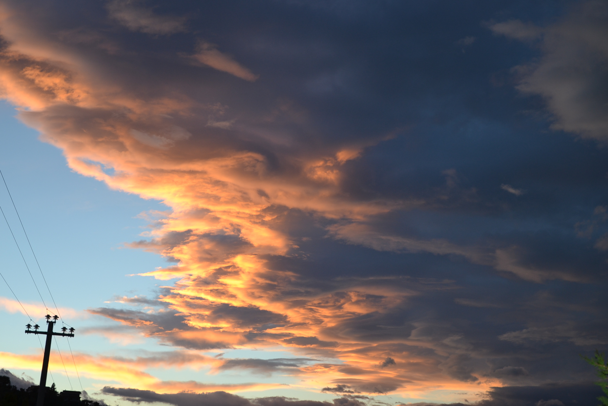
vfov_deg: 28.1
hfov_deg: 41.1
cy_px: 203
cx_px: 304
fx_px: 811
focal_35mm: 48
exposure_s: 1/125
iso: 220
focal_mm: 32
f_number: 4.2
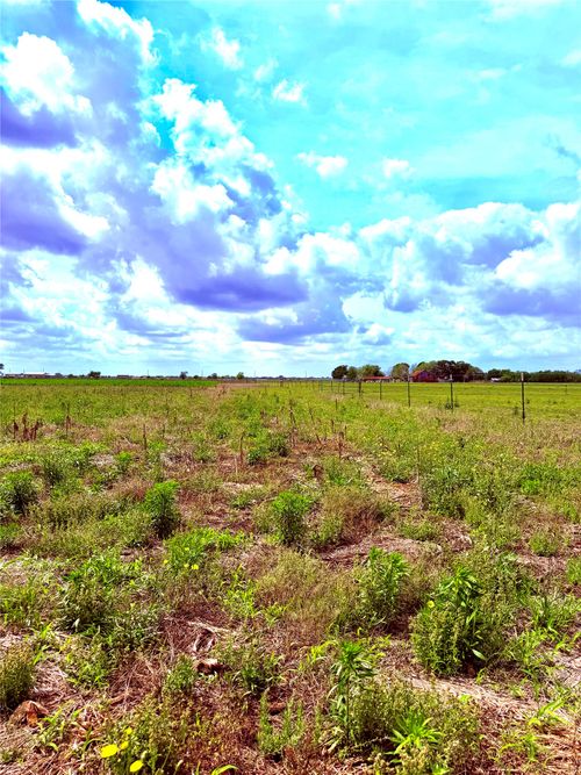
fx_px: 537
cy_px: 388
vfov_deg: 71.6
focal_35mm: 24
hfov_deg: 56.8
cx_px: 290
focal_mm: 6.76
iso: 80
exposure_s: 1/10309
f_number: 1.78
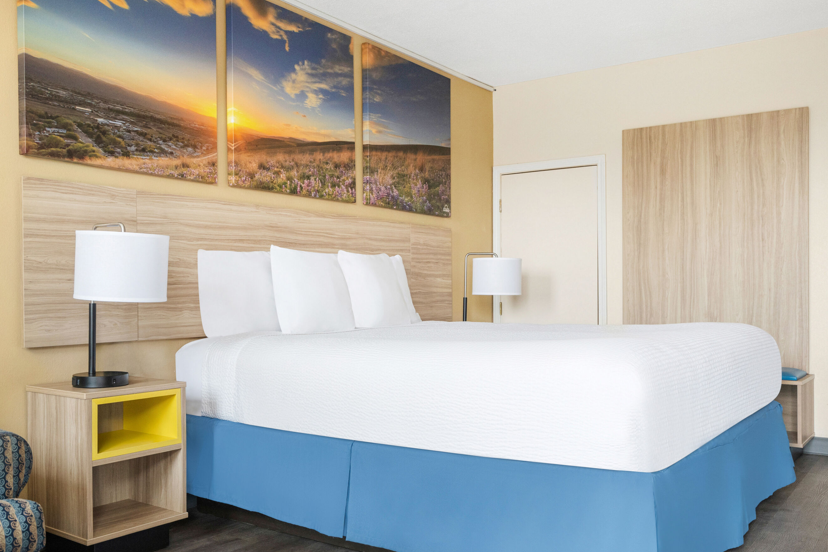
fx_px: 766
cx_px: 380
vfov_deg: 39.6
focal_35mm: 33
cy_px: 295
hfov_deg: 56.7
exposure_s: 1/500
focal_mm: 19.5
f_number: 4
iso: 800
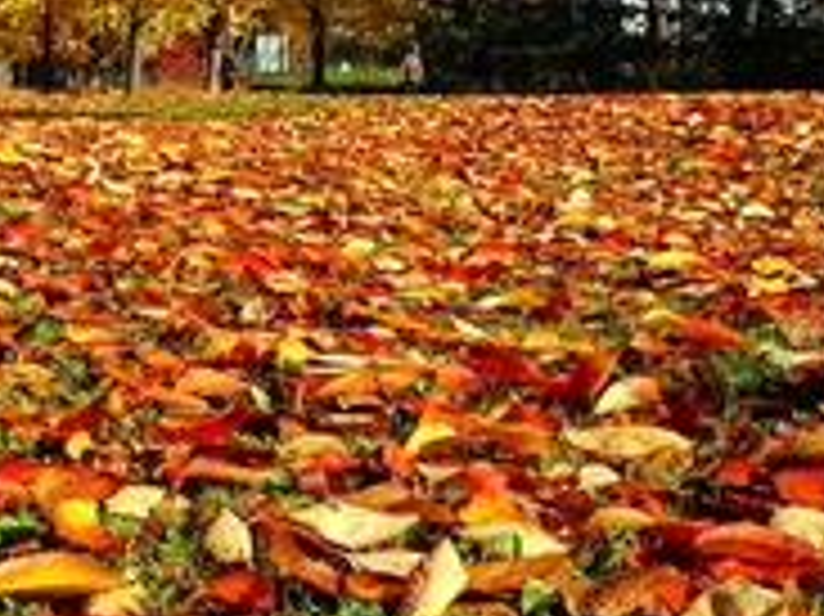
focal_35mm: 63
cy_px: 180
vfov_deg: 23.1
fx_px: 1499
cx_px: -54
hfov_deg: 28.3
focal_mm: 10
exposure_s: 1/800
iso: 400
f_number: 9
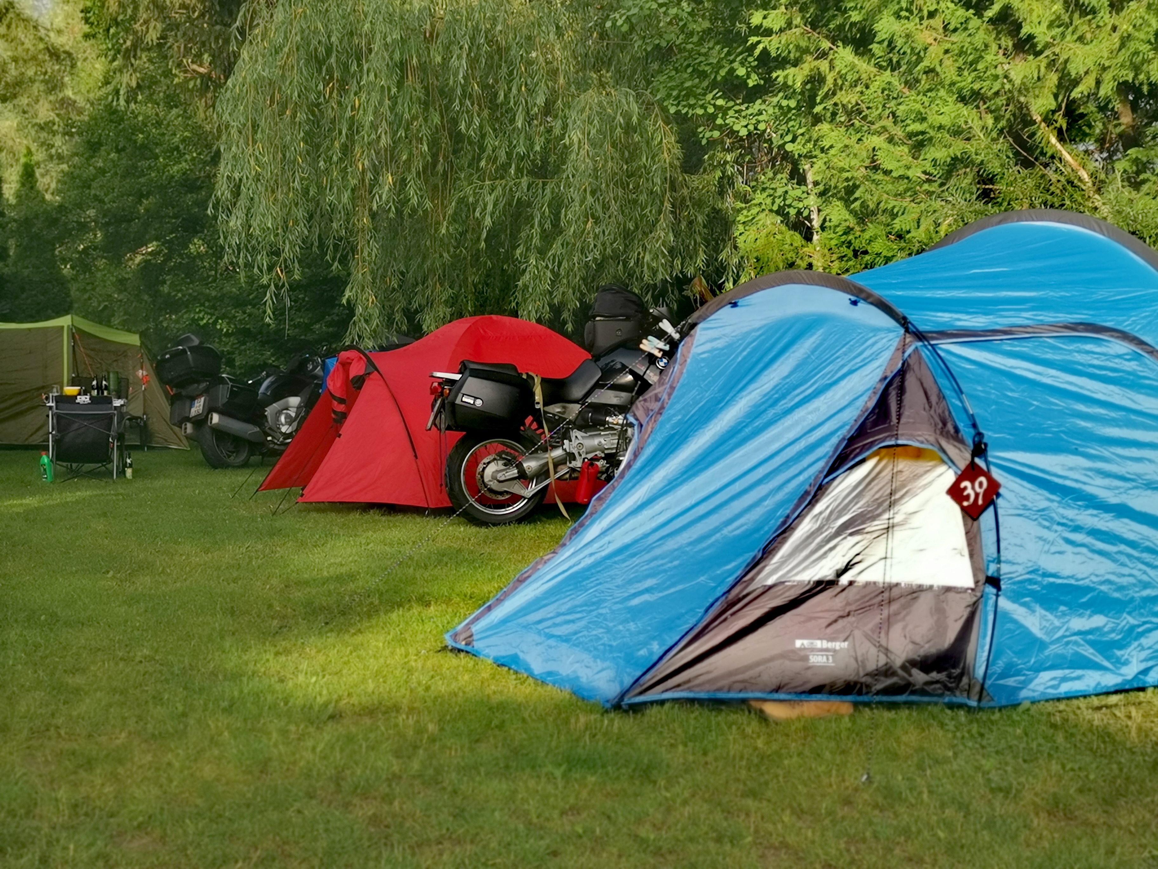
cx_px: 579
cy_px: 434
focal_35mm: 54
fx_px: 1806
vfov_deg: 27.0
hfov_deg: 35.5
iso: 50
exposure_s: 1/1297
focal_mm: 5.58
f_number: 4
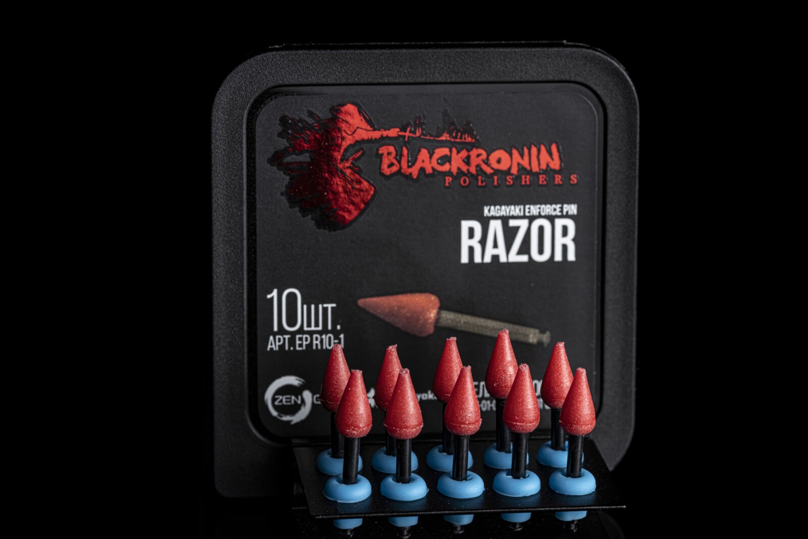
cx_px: 404
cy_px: 270
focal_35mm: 105
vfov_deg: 13.0
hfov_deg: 19.5
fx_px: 2357
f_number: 9
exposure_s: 1/160
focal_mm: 105
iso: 100
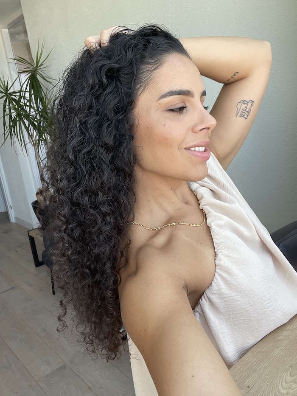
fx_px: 343
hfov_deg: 46.8
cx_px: 148
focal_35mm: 30
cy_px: 198
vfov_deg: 60.0
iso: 40
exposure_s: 1/121
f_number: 2.2
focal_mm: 2.71
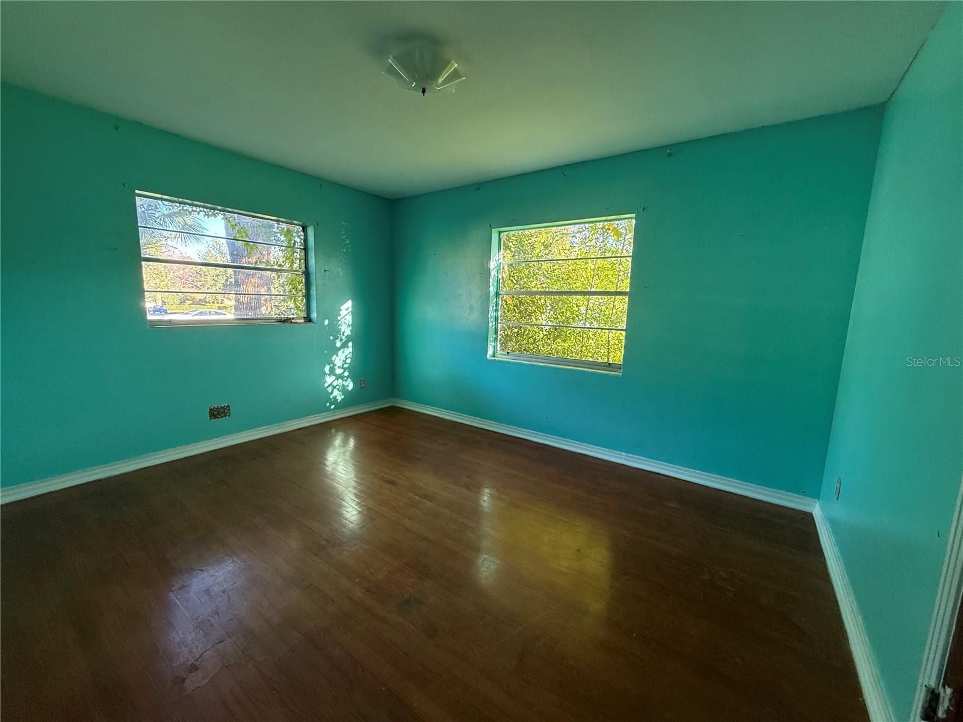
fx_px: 389
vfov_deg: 85.7
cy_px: 361
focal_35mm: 14
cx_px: 482
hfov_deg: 102.1
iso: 200
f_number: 2.2
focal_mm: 2.22
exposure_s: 1/99
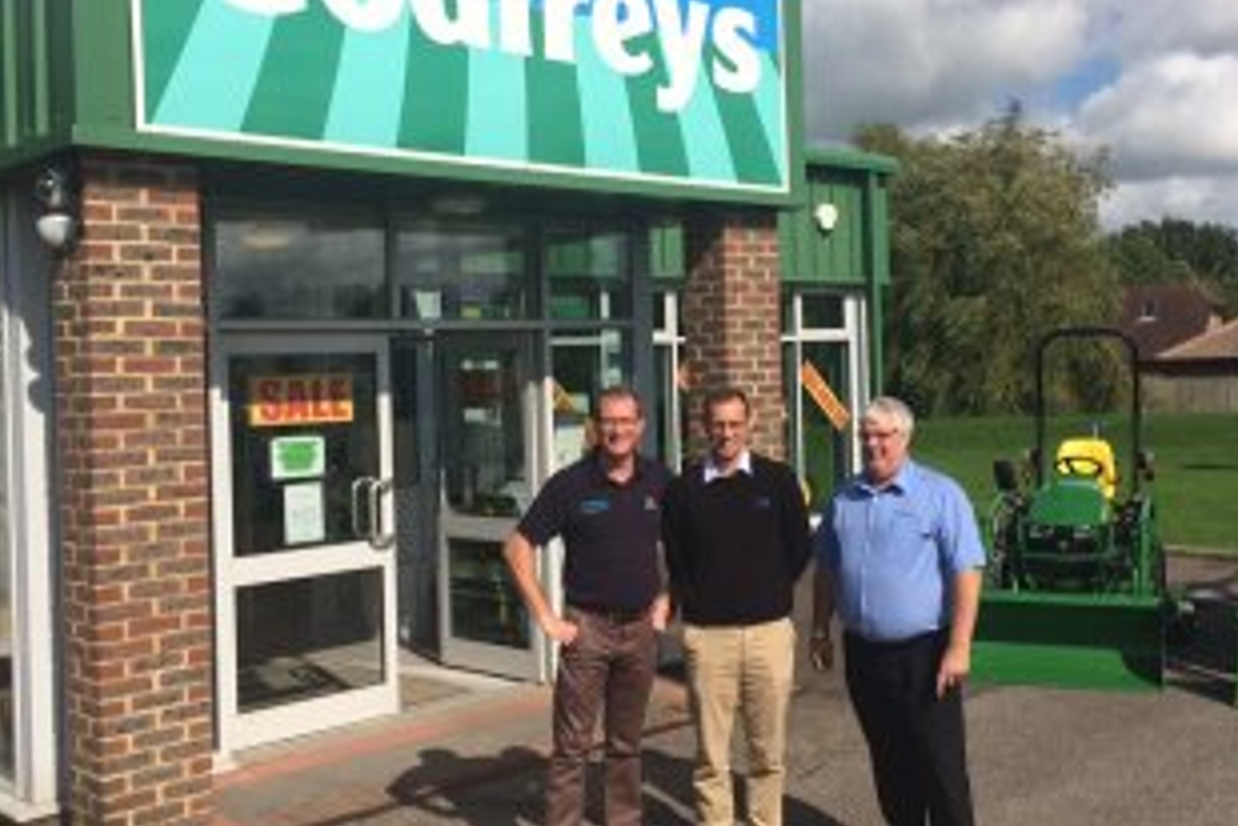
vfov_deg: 32.6
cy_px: 371
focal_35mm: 41
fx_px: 1410
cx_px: 745
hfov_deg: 47.1
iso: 32
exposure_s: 1/3425
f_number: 2.2
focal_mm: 4.15
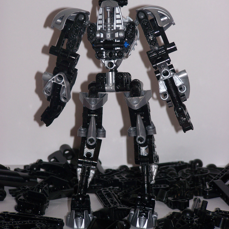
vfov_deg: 8.7
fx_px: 1497
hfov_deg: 8.7
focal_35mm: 200
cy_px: 92
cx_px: 114
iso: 80
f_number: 3.2
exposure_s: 1/125
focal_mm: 28
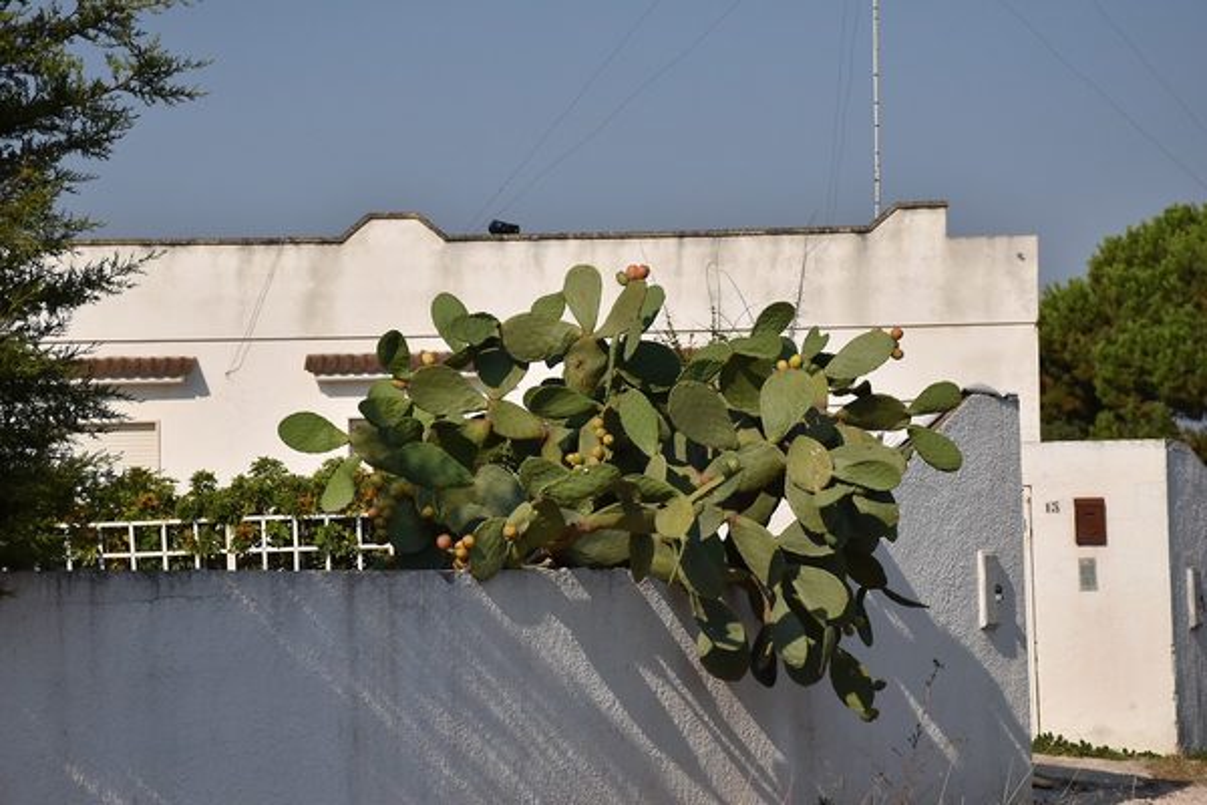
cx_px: 604
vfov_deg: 13.8
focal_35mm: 99
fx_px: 3319
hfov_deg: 20.6
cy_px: 402
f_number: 9
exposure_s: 1/4000
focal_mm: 66
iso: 640
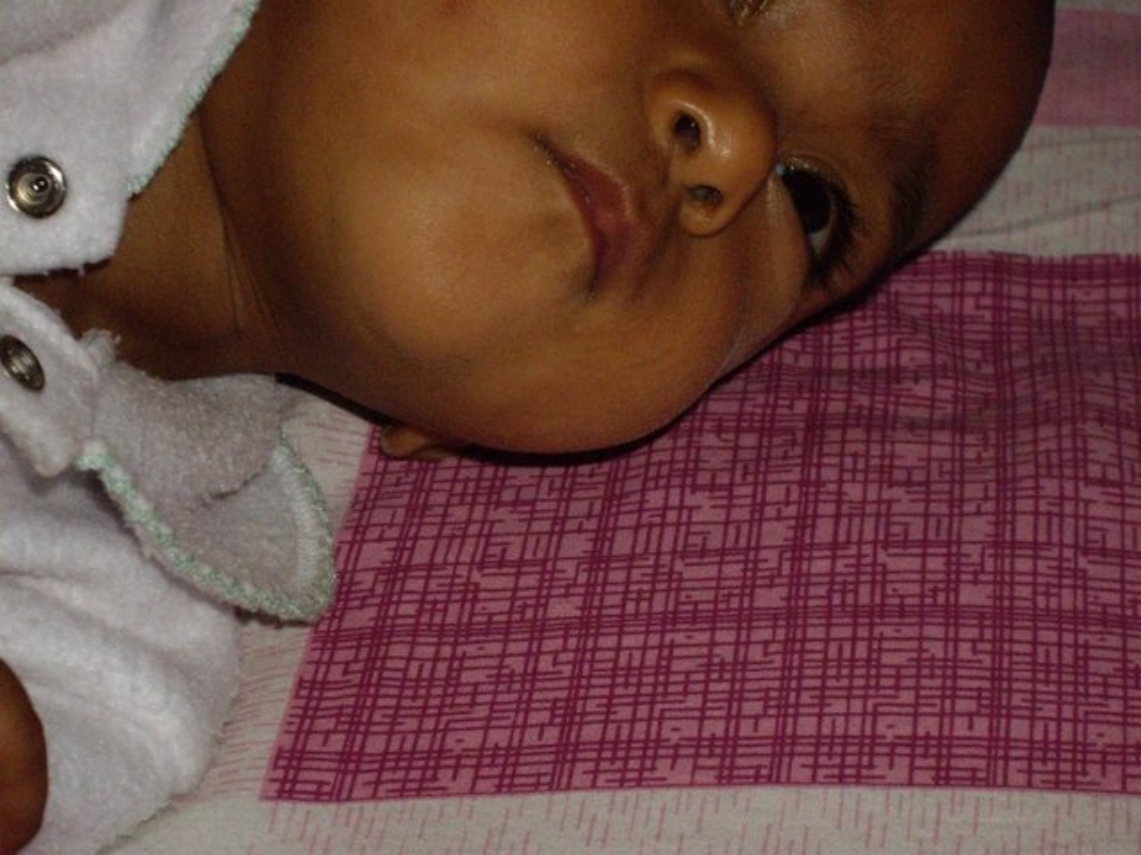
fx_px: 3758
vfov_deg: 13.0
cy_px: 428
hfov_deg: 17.3
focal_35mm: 114
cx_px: 570
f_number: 5.2
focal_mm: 18.6
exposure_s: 1/125
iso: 400
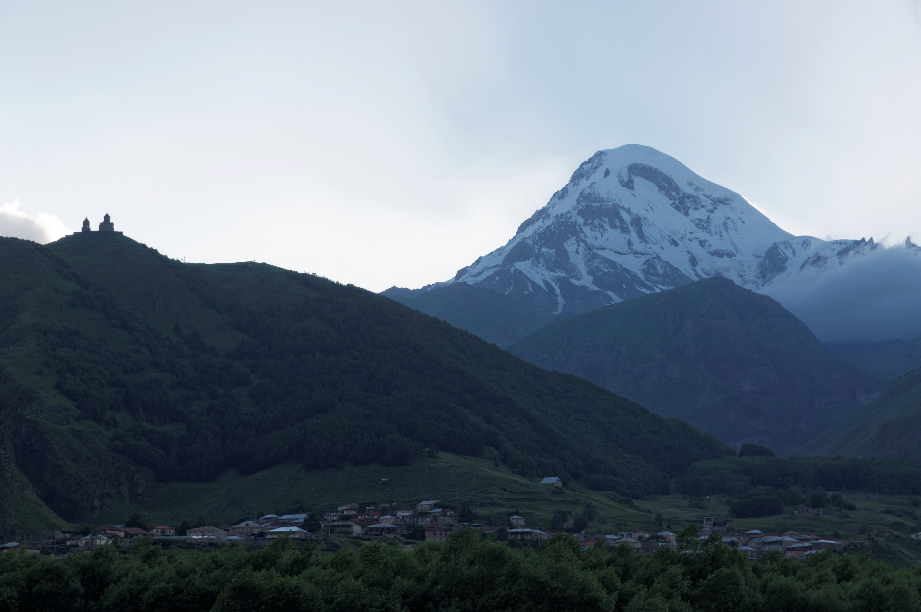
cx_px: 460
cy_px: 306
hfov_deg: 27.0
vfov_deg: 18.1
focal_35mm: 75
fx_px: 1917
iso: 100
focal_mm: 50
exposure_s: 1/250
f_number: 5.6
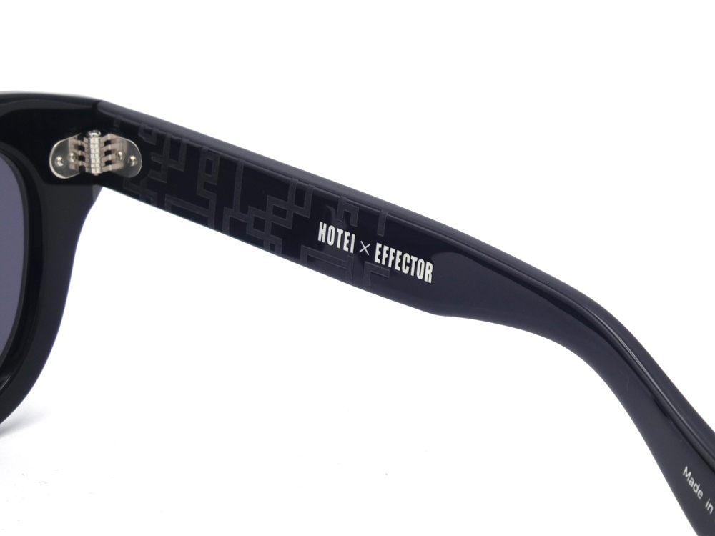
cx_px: 358
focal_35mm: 214
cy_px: 268
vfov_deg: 6.9
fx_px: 4420
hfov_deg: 9.2
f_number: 5.6
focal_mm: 38.4
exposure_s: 1/200
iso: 80
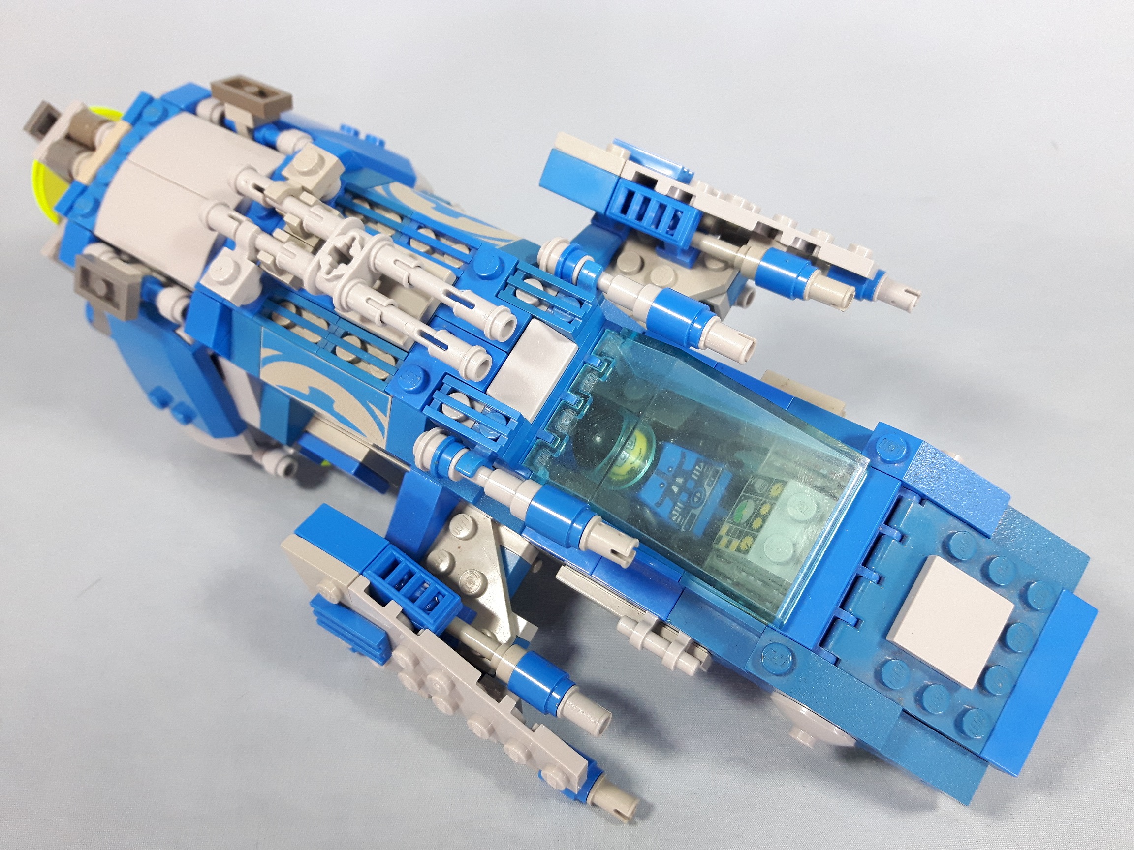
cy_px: 425
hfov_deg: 58.4
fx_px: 1016
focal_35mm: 31
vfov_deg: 45.4
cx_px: 567
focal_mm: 3.7
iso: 100
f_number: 1.9
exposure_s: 1/33
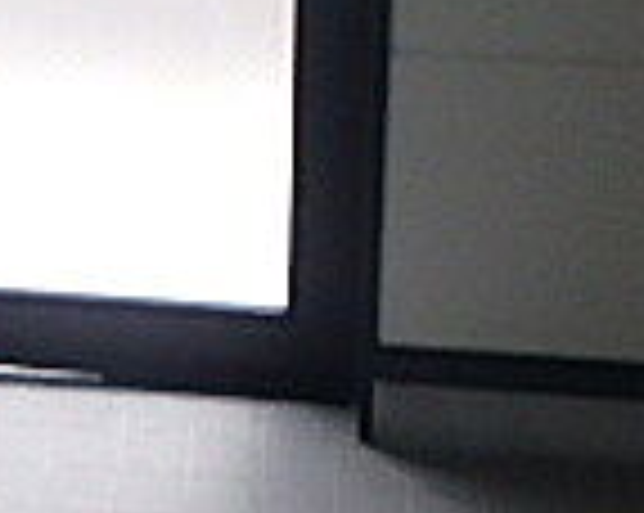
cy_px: -166
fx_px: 1751
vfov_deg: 15.8
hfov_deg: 20.2
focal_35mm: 92
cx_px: 9
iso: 500
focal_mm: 3.7
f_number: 3.5
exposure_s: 1/30
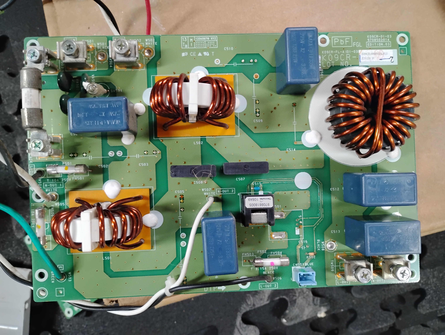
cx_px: 222
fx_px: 360
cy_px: 168
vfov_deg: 49.9
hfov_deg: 63.4
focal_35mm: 28
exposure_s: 1/30
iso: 1172
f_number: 1.8
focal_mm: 4.26
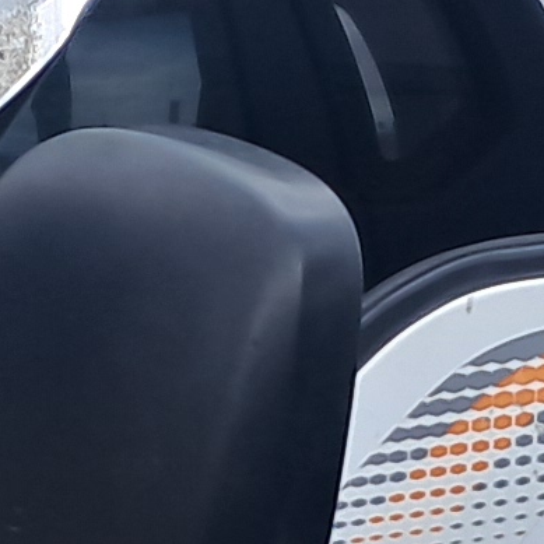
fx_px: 4445
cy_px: 663
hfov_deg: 7.0
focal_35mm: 250
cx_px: 243
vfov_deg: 7.0
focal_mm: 4
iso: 50
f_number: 1.8
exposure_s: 1/384
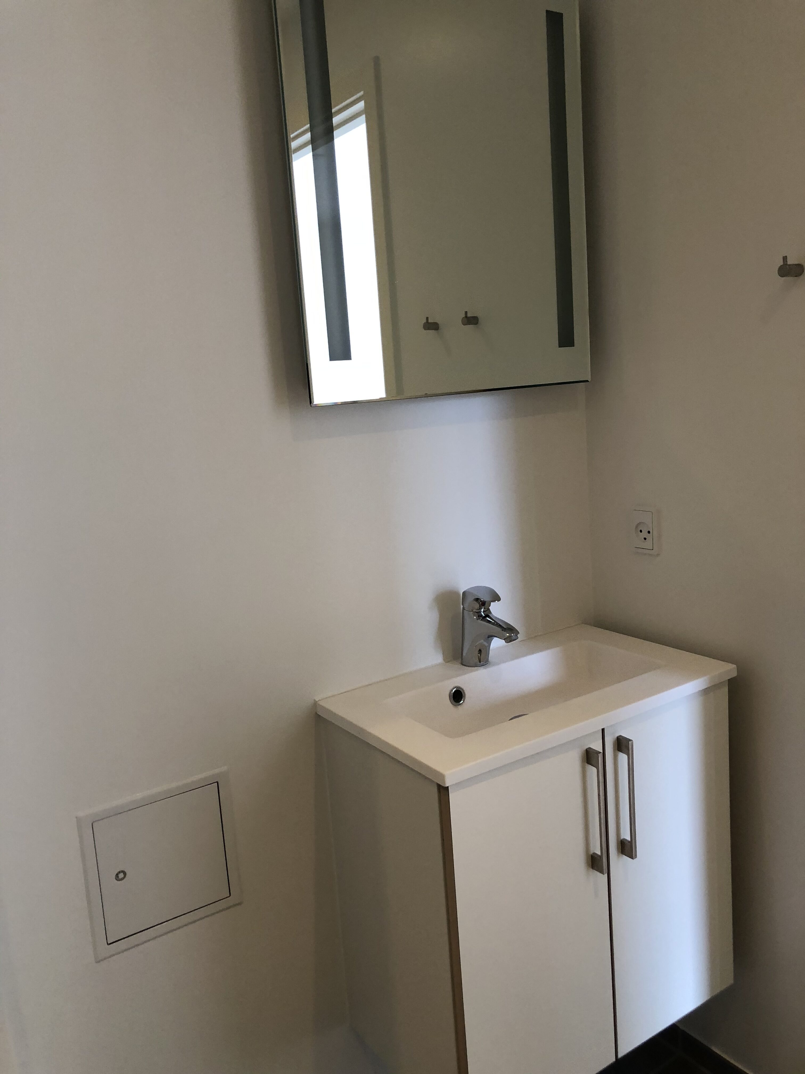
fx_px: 868
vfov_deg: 63.4
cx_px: 402
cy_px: 537
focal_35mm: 28
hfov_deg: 49.7
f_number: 1.8
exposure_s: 1/25
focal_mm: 3.99
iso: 32
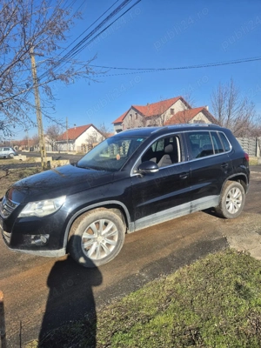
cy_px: 174
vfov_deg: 73.9
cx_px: 130
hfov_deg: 58.9
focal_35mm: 23
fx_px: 231
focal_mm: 5.4
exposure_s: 1/1250
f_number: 1.8
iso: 25
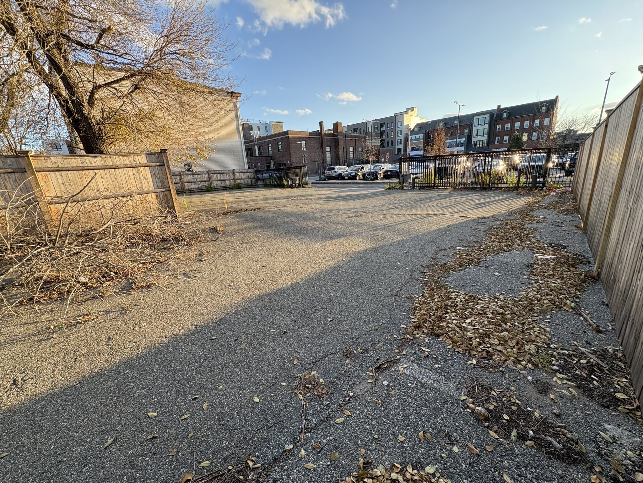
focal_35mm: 14
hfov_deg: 102.1
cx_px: 322
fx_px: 260
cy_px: 242
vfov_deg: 85.7
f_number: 2.2
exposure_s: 1/184
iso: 40
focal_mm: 2.22
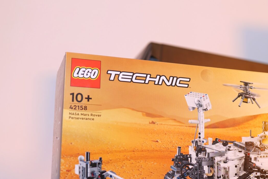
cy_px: 130
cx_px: 192
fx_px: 573
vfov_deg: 17.6
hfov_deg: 26.1
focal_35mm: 77
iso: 640
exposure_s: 1/50
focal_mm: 50
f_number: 2.8
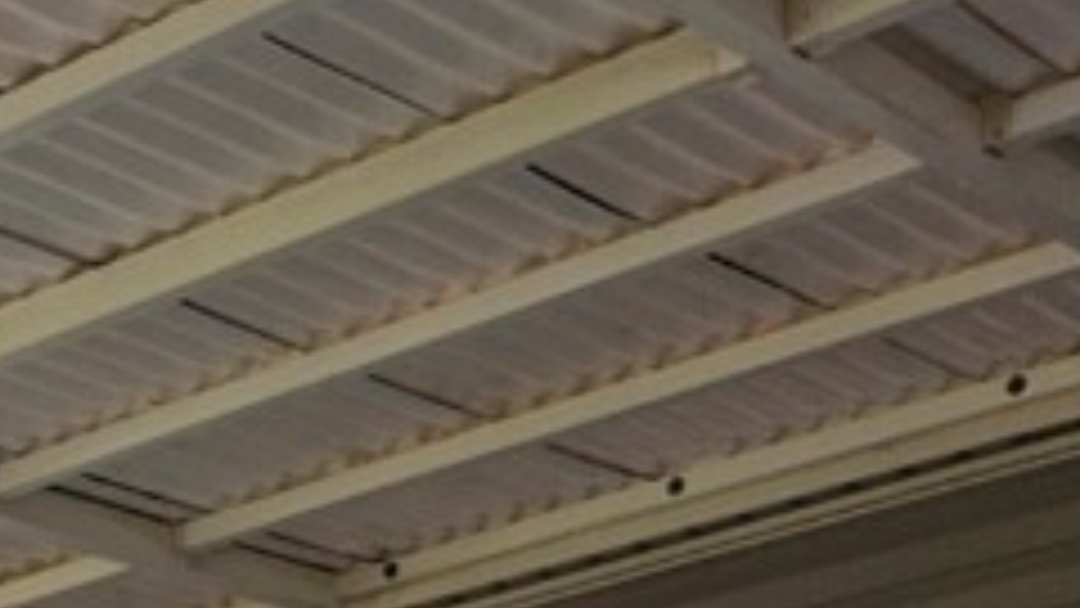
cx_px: -639
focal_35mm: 107
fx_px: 3064
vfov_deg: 9.6
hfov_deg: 17.5
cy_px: 1617
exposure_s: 1/569
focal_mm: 5.4
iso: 25
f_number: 1.8
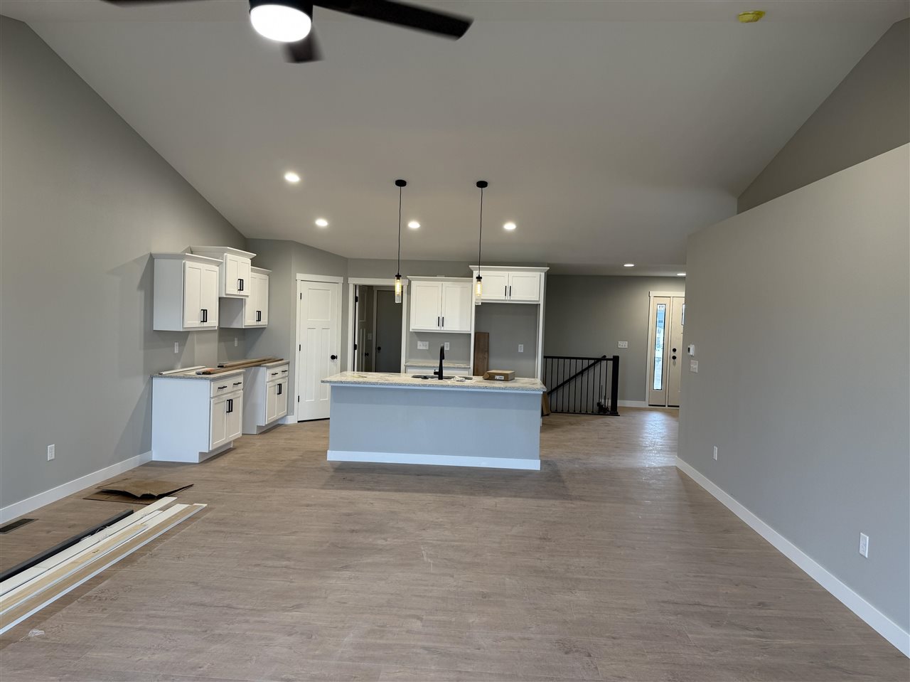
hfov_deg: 71.6
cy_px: 341
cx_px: 455
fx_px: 631
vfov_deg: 56.8
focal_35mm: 24
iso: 80
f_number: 1.78
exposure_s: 1/120
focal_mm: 6.76
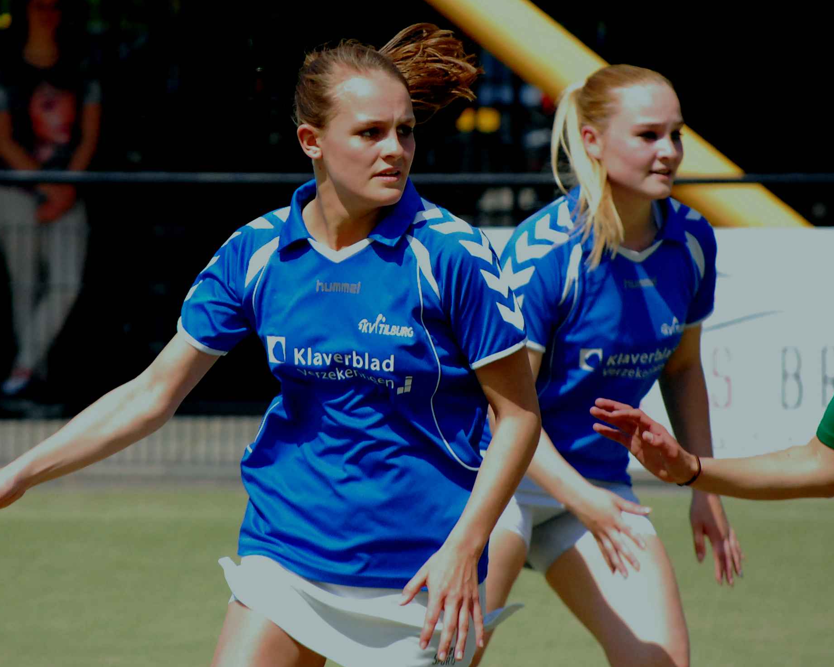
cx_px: 378
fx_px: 6926
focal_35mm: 281
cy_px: 334
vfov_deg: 5.5
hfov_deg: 6.9
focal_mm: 165
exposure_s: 1/3200
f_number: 7.1
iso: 1600
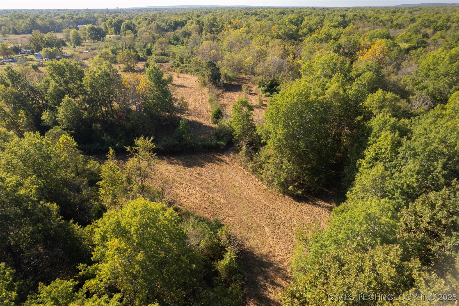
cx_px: 230
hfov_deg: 78.6
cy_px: 153
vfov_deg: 57.2
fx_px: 280
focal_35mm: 22
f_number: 2.8
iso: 100
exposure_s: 1/80
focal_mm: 8.38
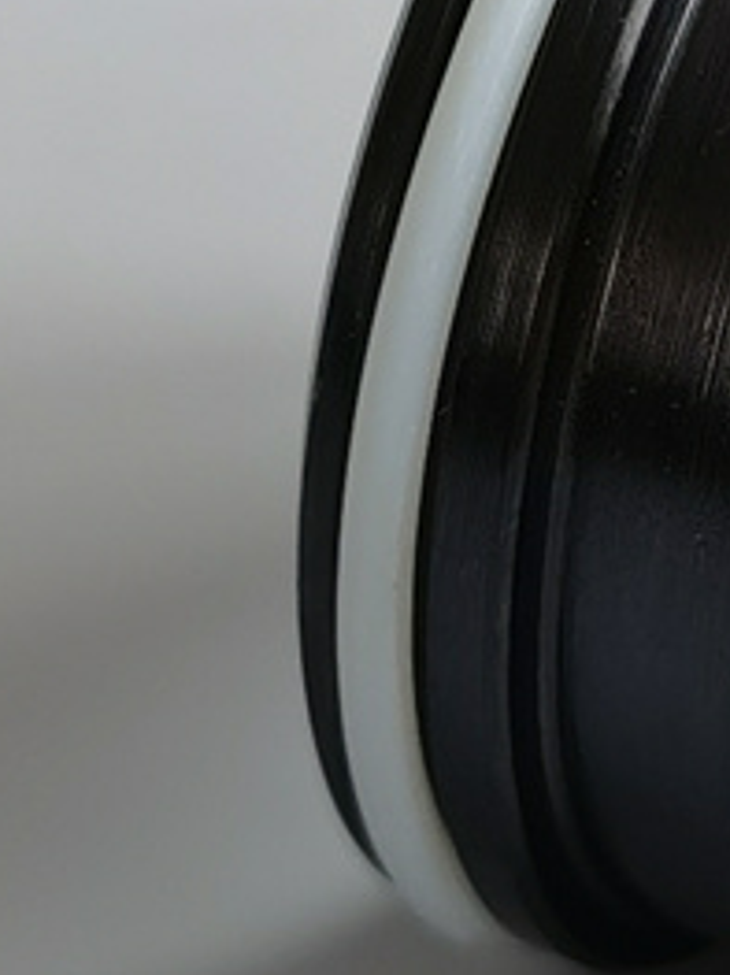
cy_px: 80
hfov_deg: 7.5
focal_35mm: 195
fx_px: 5487
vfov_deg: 10.1
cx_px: 889
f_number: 1.9
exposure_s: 1/50
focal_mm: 6.67
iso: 125
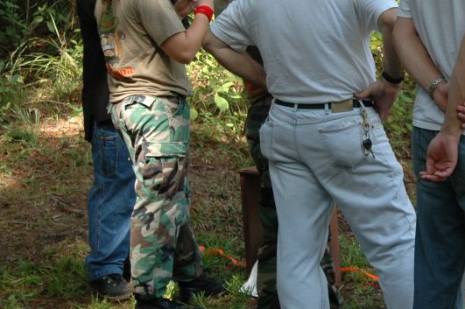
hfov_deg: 12.8
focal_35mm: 159
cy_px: 46
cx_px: 407
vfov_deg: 8.6
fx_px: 2051
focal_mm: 55
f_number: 5.6
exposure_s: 1/125
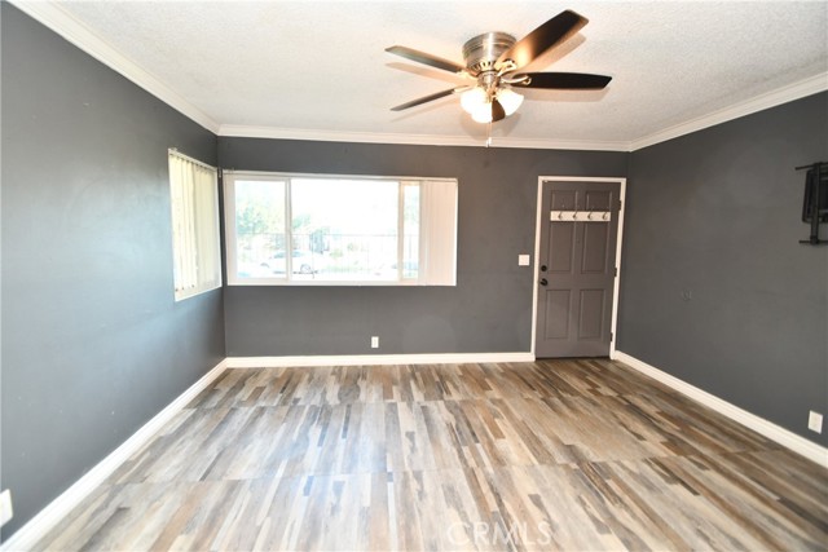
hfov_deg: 100.4
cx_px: 414
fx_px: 345
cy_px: 276
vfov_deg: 77.4
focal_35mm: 15
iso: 560
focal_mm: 10
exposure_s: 1/60
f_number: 4
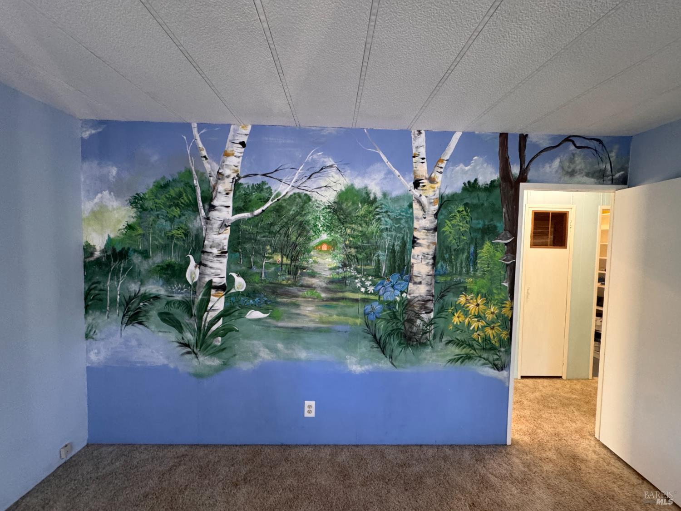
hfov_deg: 102.1
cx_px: 340
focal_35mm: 14
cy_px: 256
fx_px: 275
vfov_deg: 85.7
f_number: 2.2
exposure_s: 1/60
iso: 500
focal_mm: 2.22
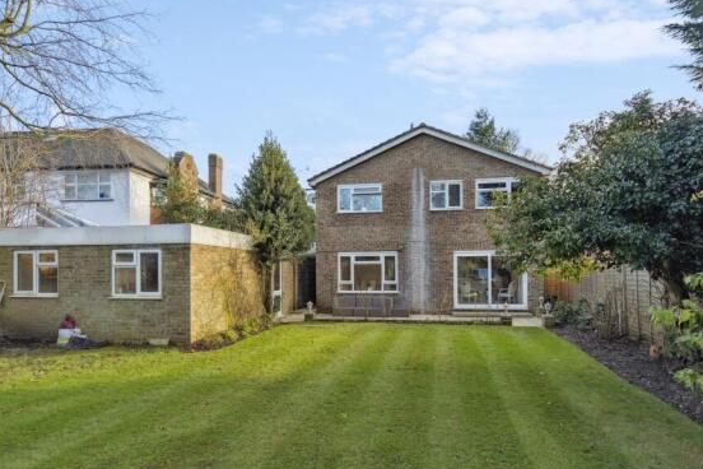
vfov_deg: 64.3
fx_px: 371
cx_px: 353
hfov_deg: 86.9
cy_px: 263
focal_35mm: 19
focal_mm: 16
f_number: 8
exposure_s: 1/500
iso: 400
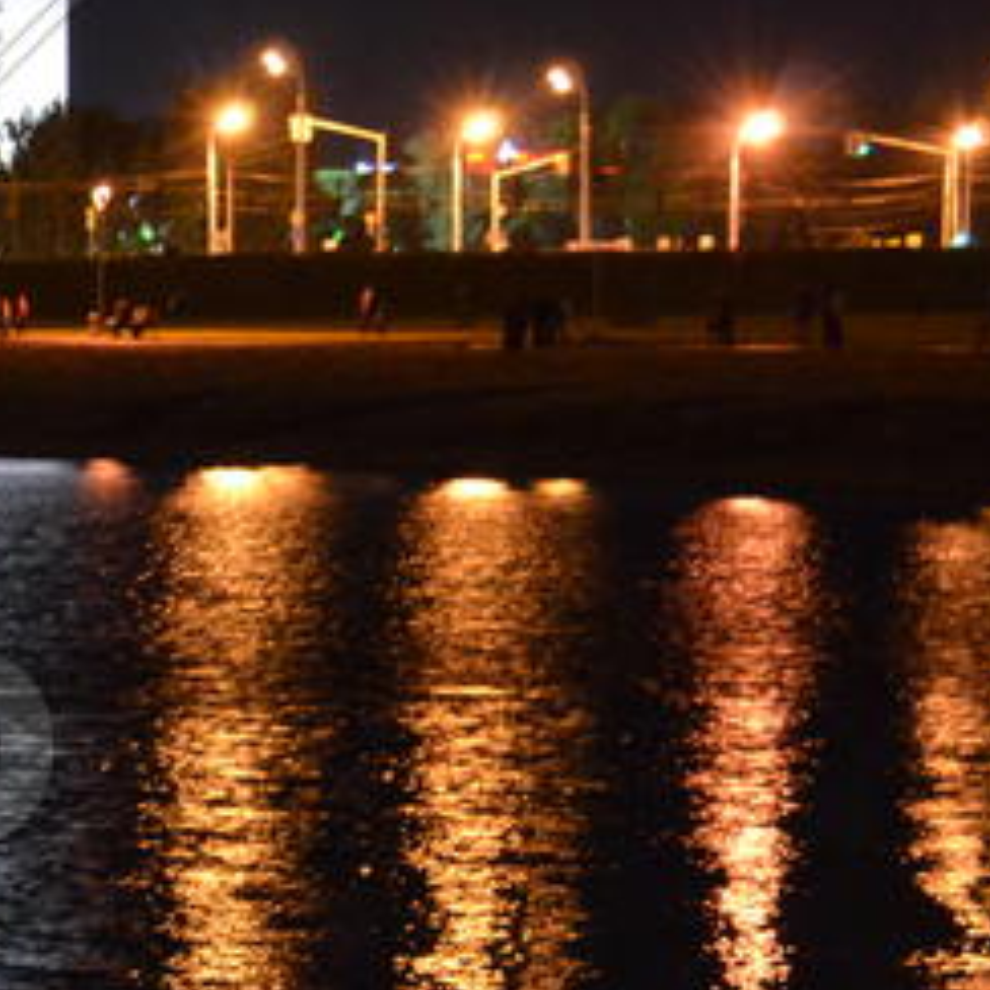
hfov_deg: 11.3
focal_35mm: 146
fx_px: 4724
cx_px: -682
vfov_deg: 11.9
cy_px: 747
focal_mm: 32
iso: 3200
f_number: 4.8
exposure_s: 1/6
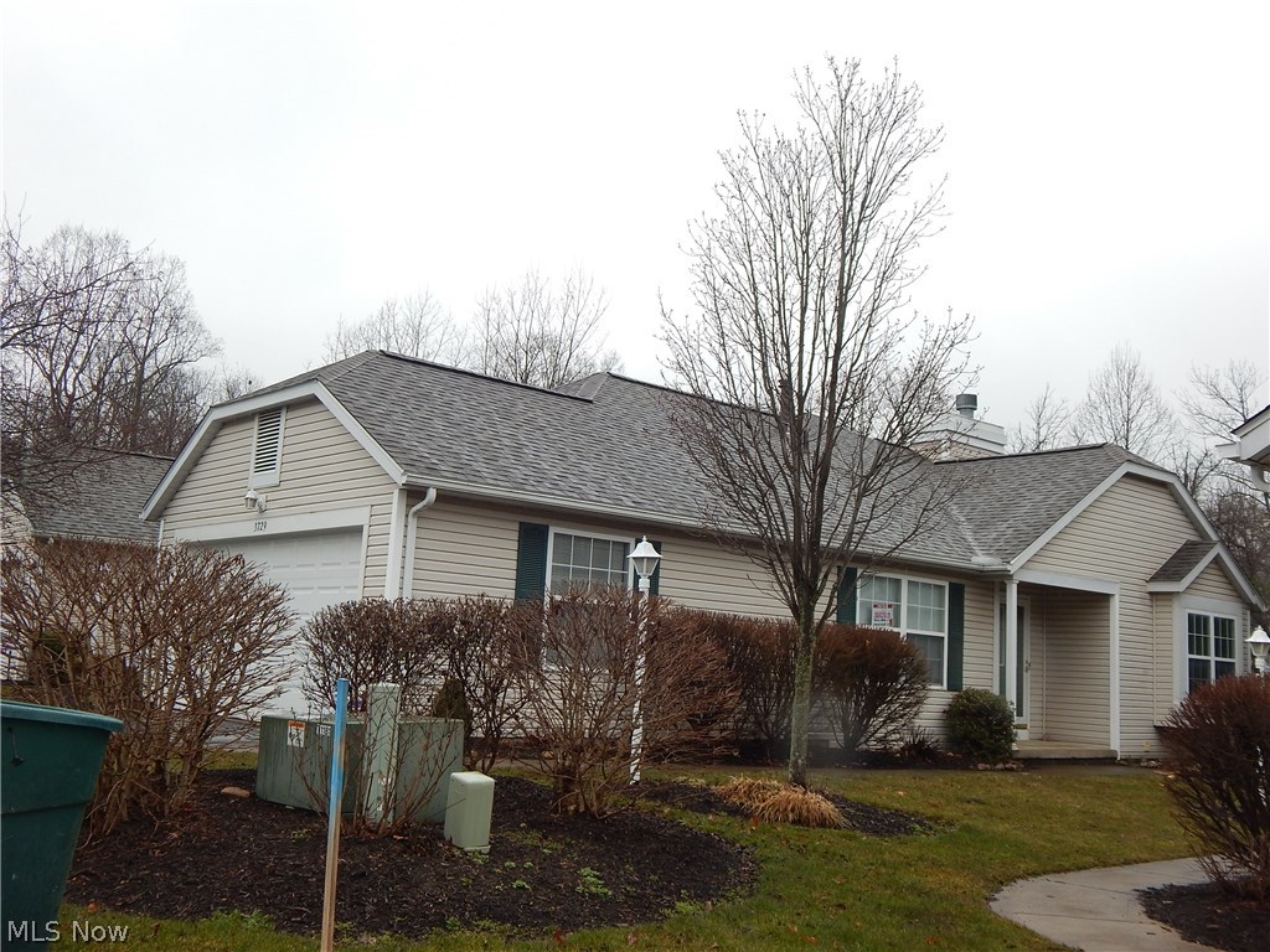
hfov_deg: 54.0
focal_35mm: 34
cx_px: 635
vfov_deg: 41.8
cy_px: 476
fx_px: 1247
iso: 125
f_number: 3.3
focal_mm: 6.1
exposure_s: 1/320
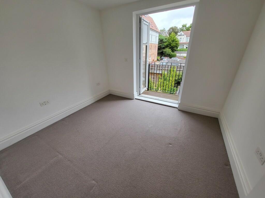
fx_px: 100
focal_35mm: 13
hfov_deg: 106.2
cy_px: 99
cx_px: 132
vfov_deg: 89.9
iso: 32
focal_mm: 1.74
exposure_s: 1/142
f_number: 2.2
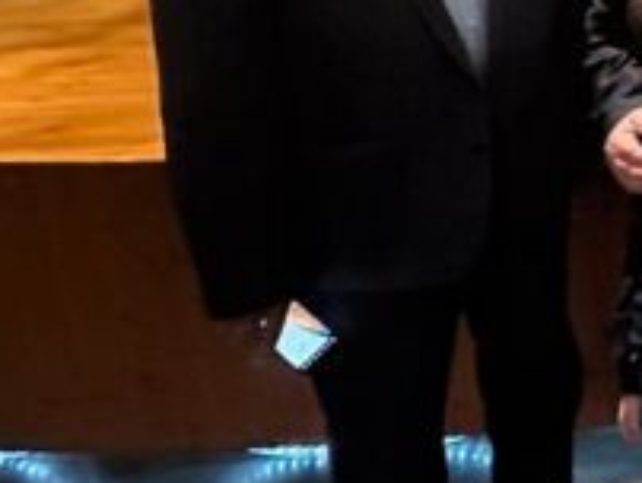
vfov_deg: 25.9
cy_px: -56
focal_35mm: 52
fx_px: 966
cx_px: 1179
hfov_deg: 21.6
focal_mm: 2.22
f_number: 2.2
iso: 1250
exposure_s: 1/34
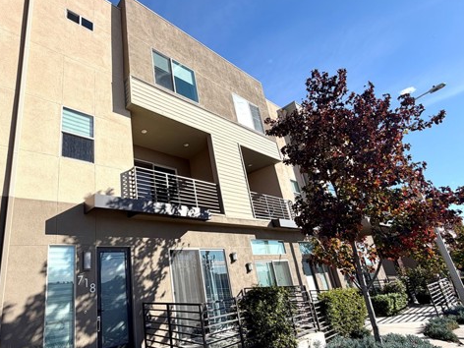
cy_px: 199
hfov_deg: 82.1
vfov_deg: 68.3
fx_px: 255
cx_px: 158
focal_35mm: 19
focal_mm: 2.22
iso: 20
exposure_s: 1/799
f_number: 2.2
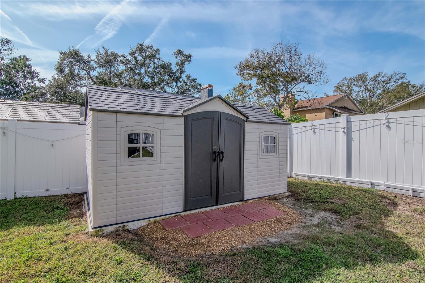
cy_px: 142
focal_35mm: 17
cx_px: 212
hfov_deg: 92.5
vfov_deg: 69.6
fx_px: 204
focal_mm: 11.5
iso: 800
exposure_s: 1/640
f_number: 11
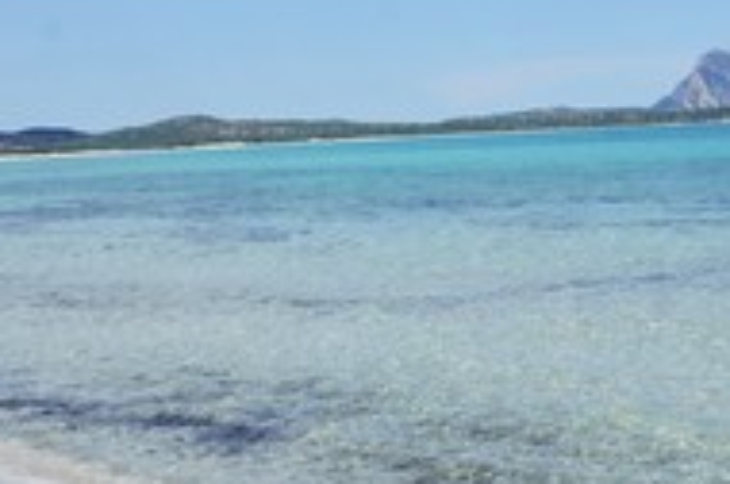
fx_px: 1619
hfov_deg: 25.3
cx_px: 453
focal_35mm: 80
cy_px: 169
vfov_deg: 17.0
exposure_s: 1/320
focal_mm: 22
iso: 200
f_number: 11
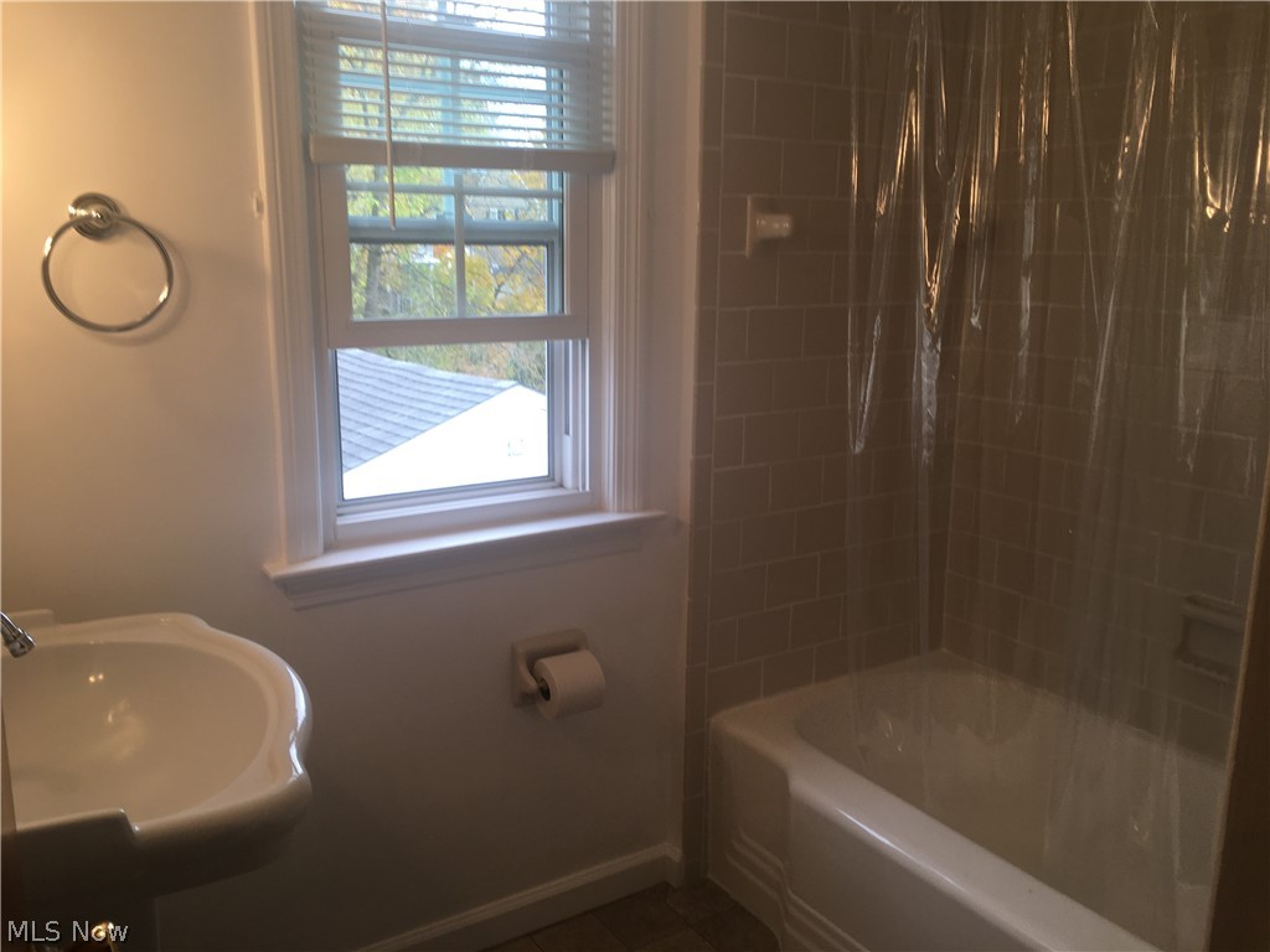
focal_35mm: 29
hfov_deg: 61.7
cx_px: 635
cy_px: 476
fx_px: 1064
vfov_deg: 48.2
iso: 25
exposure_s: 1/50
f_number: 2.2
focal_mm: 4.15
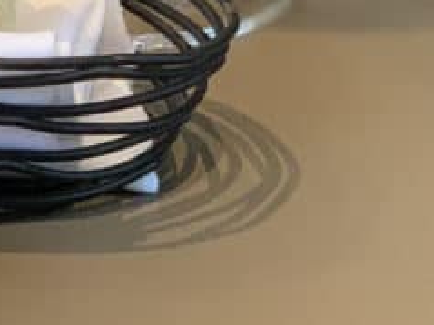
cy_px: -263
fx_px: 2794
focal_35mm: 223
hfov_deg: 8.7
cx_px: -187
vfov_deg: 6.5
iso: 320
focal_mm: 6
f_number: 2.4
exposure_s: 1/50
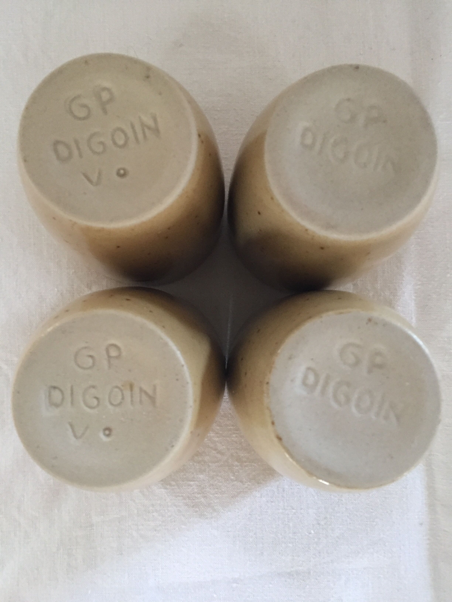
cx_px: 226
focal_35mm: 29
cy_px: 301
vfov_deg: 61.7
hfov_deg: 48.2
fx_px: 505
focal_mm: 4.15
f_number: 2.2
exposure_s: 1/20
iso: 250
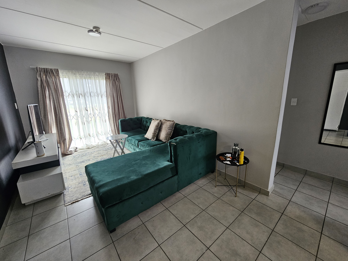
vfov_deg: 89.9
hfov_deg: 106.2
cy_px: 130
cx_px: 174
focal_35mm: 13
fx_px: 131
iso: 125
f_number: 2.2
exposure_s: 1/50
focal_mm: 2.2
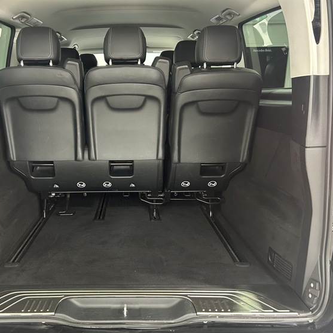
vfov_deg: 49.7
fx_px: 359
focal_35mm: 33
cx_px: 124
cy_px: 179
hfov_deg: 49.3
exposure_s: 1/33
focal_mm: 5.7
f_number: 1.5
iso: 400
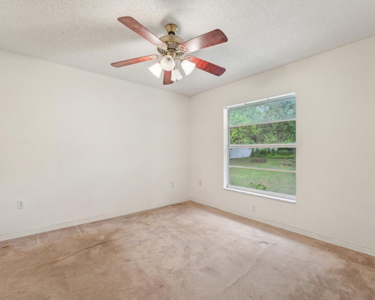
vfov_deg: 80.4
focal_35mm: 16
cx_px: 189
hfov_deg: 93.1
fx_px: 178
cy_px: 149
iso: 400
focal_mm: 14
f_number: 8
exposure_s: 1/10
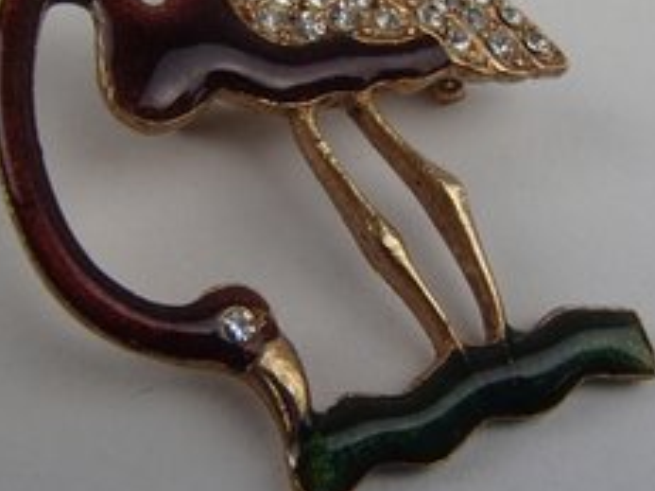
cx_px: 299
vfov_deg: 26.5
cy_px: 206
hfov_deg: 34.9
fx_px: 1040
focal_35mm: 55
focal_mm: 6.64
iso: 200
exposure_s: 1/160
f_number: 4.7
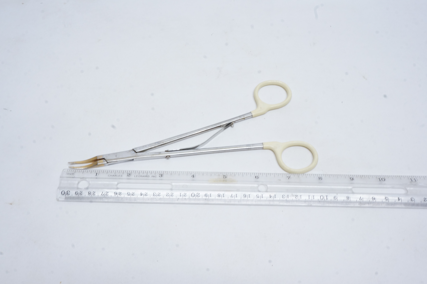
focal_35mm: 38
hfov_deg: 51.3
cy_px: 142
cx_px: 214
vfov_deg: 35.4
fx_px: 444
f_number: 20
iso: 800
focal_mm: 25
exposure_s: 1/6
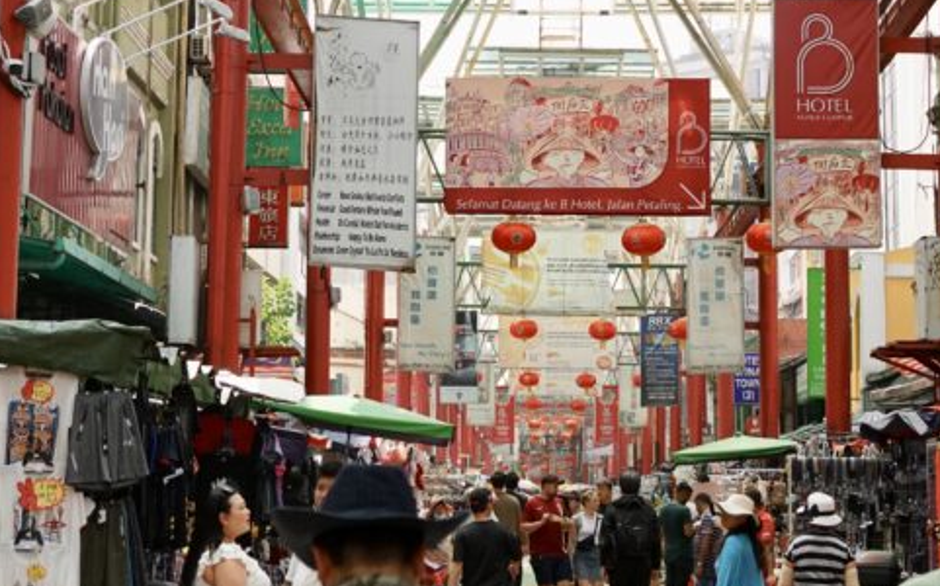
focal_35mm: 76
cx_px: 557
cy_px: 173
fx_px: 1946
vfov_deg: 17.1
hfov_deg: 27.1
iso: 1250
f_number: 4
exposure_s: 1/2500
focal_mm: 35
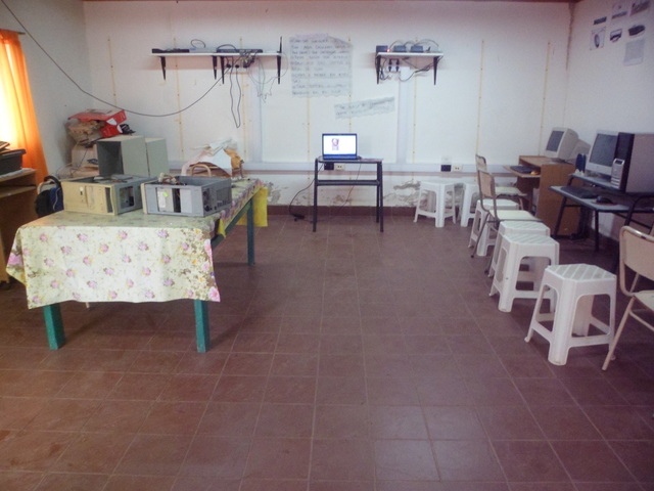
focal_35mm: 26
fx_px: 491
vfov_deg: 53.1
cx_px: 327
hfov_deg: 67.3
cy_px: 246
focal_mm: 4.9
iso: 400
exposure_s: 1/30
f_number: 3.3
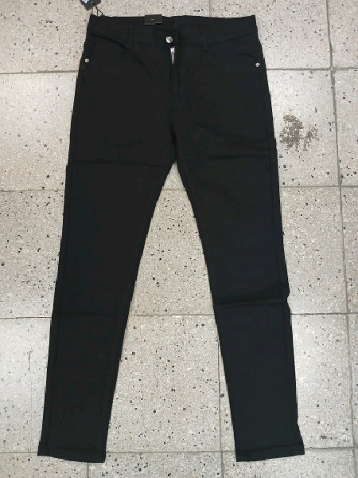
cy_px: 239
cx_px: 179
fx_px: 359
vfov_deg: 67.3
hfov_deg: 53.1
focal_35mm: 26
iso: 250
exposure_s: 1/40.2
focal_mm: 3.98
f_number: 1.8
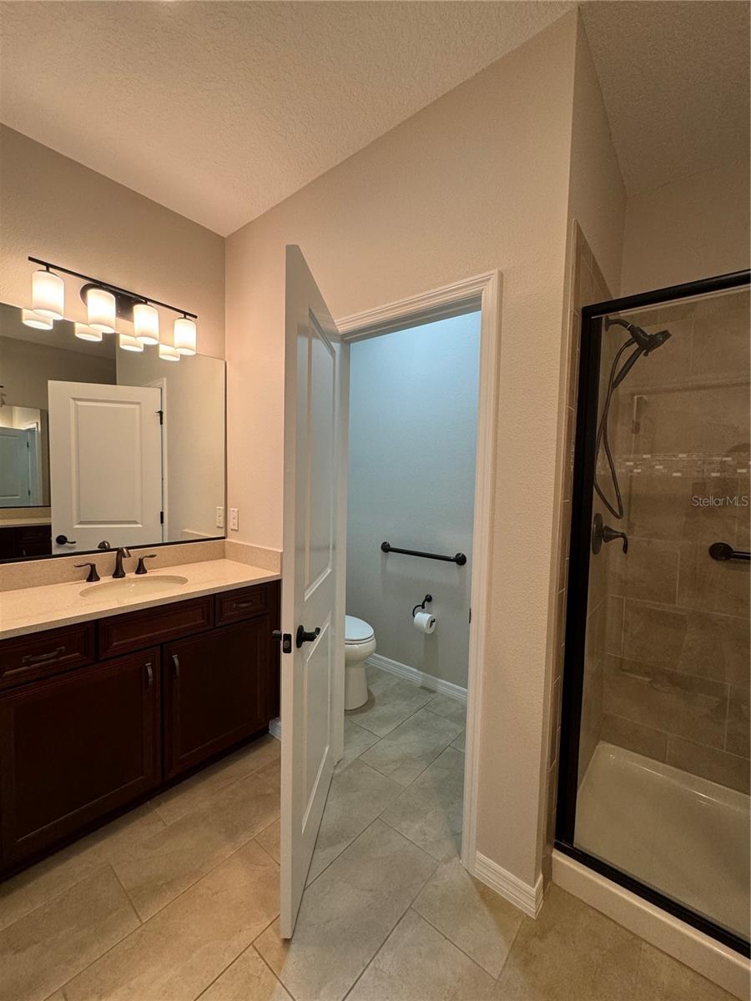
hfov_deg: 85.7
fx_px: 405
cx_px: 376
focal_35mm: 14
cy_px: 500
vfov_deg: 102.1
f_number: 2.2
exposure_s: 1/120
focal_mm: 2.22
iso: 160
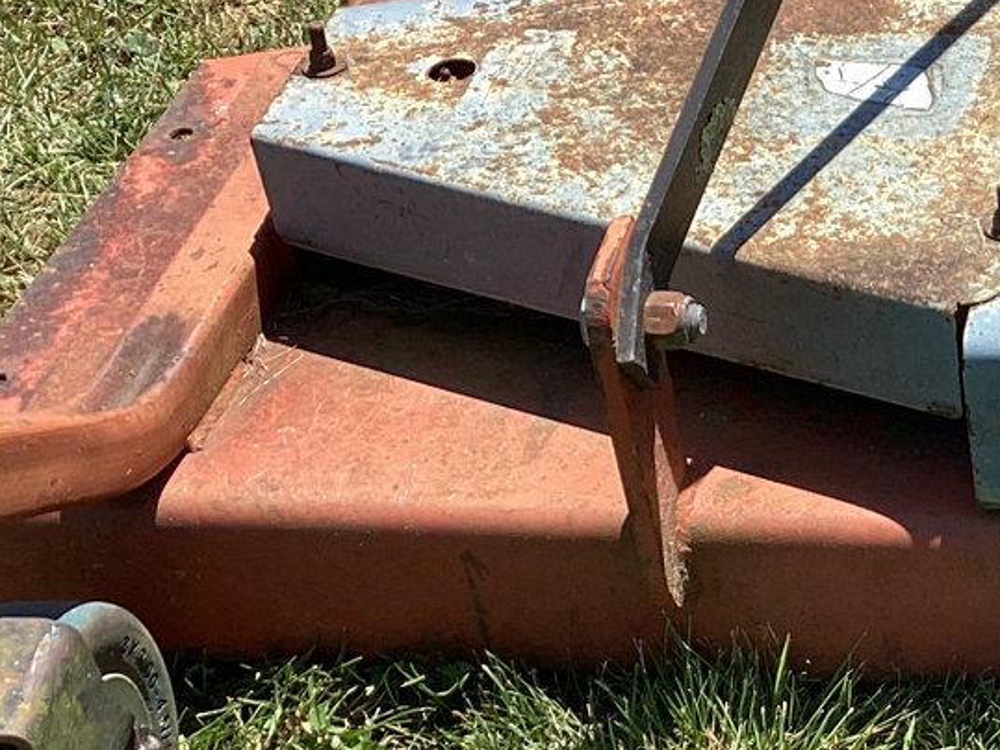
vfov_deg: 17.0
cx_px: 1227
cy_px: 441
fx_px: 2513
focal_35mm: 87
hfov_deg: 20.9
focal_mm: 3.3
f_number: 2.4
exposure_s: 1/595
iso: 25
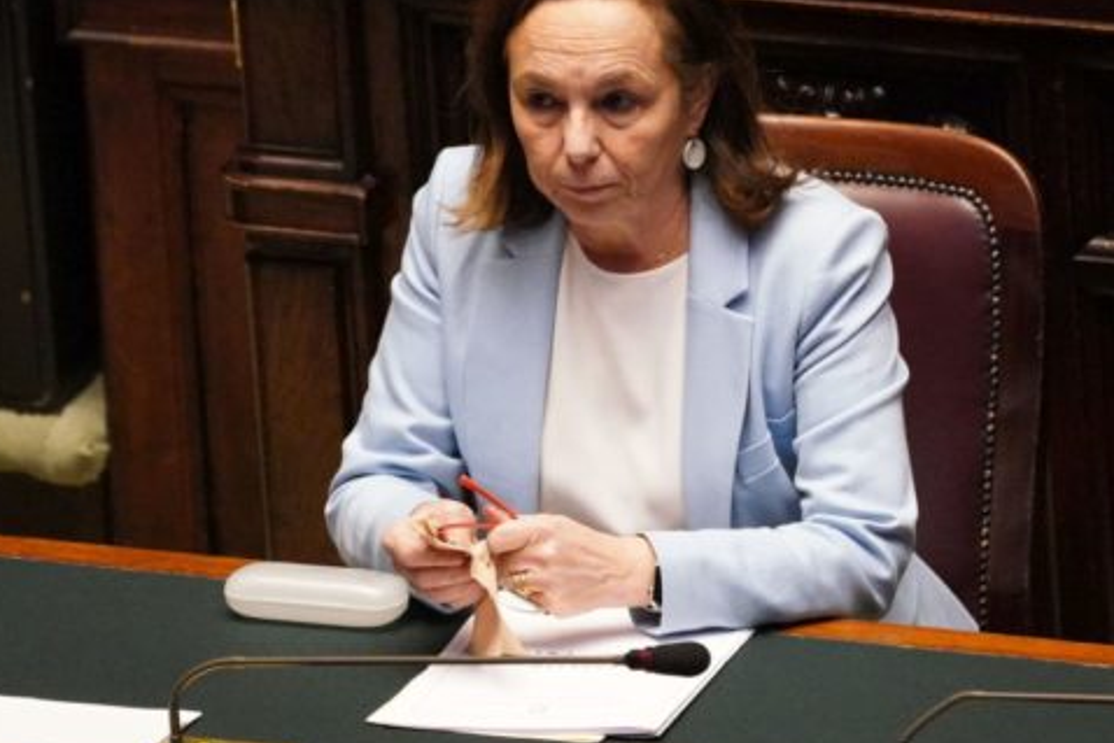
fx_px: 27052
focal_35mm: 874
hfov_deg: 2.4
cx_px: 608
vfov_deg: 1.6
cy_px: 268
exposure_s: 1/160
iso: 12800
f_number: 5.6
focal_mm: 400
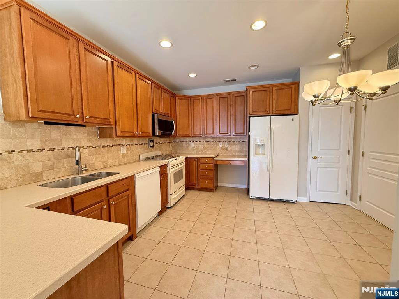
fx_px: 161
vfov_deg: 85.7
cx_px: 200
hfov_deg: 102.1
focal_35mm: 14
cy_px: 150
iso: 320
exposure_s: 1/60
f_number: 2.2
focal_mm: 2.22
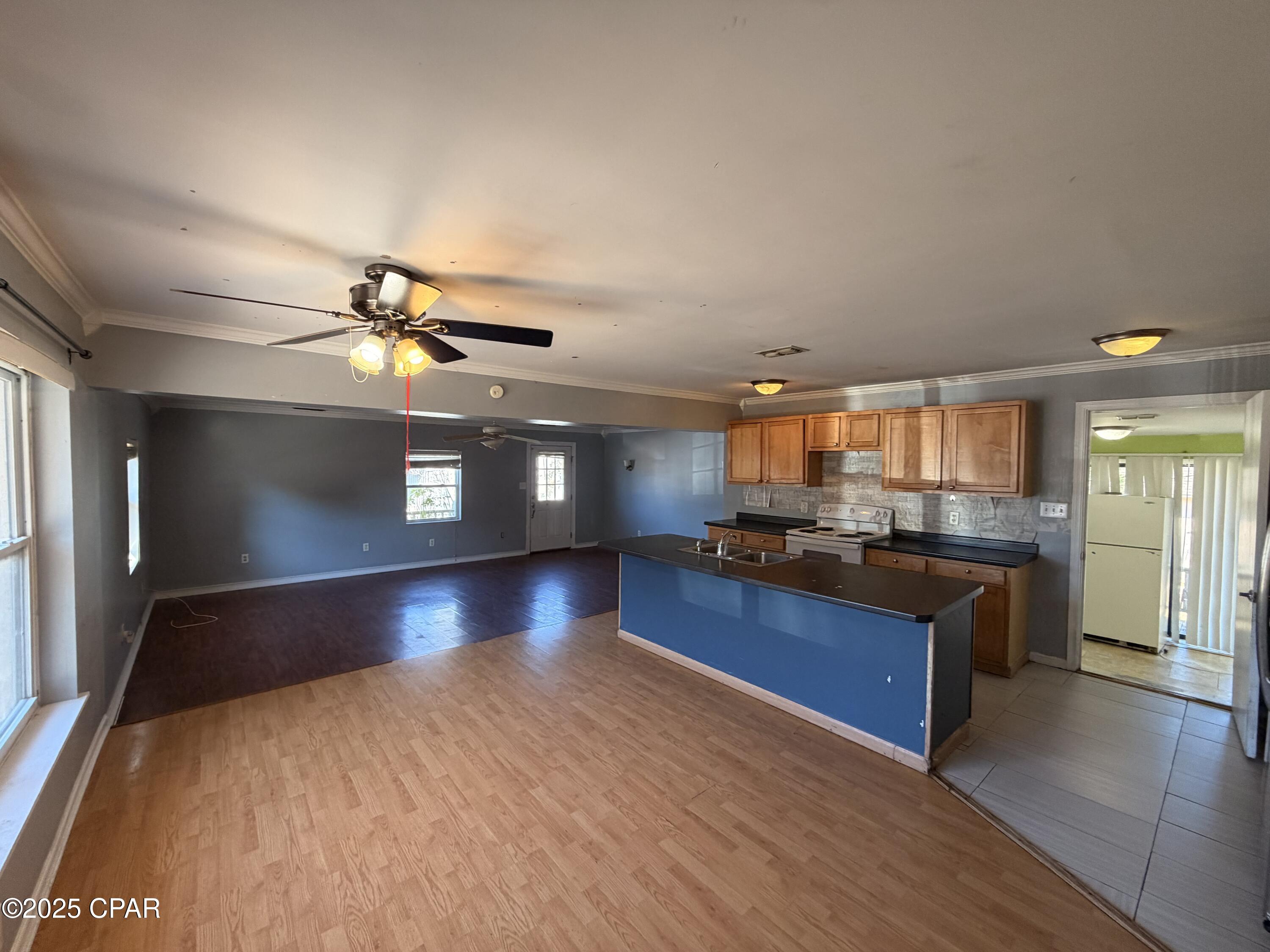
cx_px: 635
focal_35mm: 14
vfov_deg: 85.7
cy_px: 476
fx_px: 514
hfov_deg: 102.1
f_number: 2.2
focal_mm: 2.22
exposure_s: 1/120
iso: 200
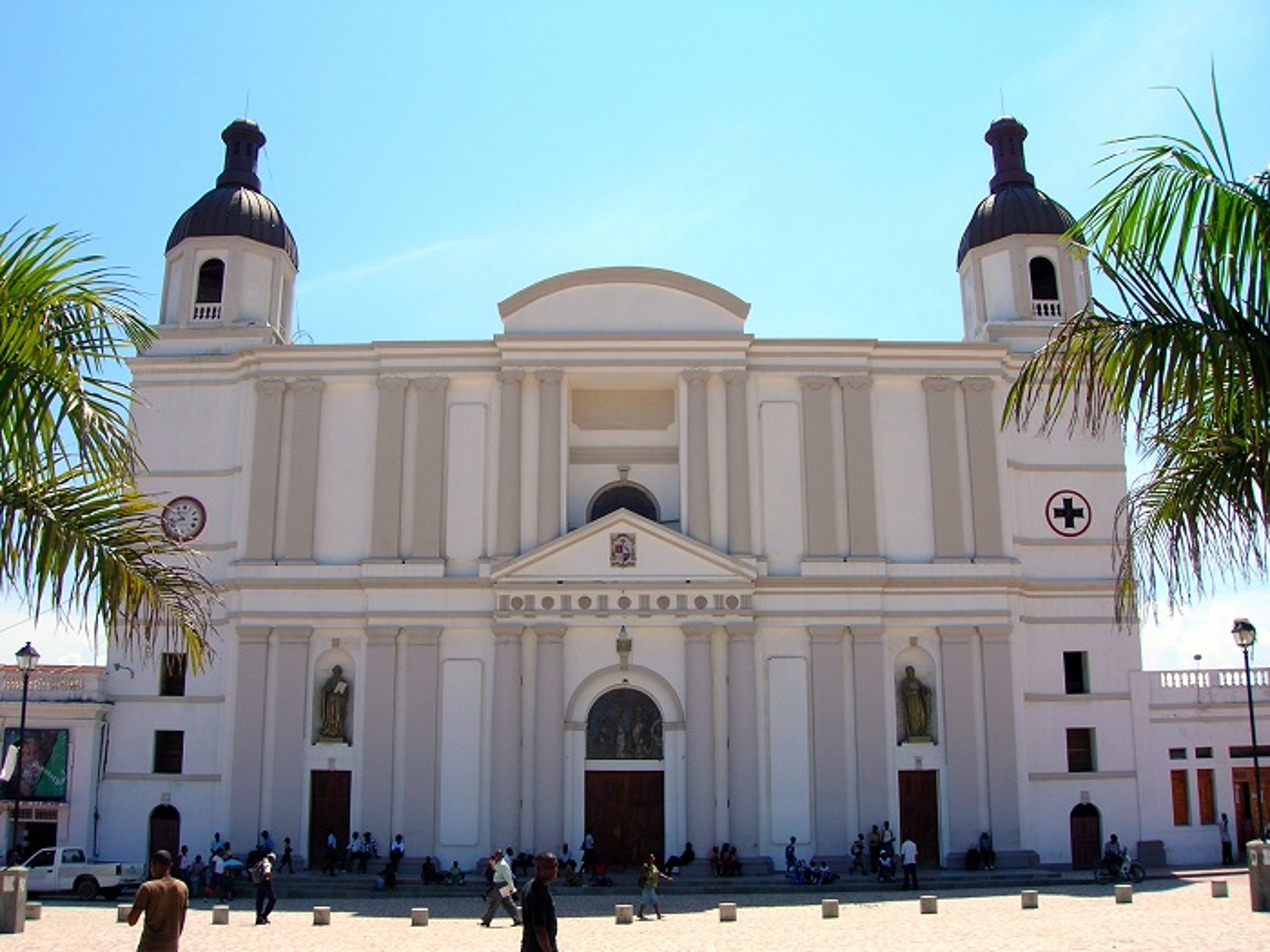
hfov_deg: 54.0
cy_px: 476
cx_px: 635
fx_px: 1247
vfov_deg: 41.8
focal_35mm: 34
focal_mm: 5.7
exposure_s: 1/336
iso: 50
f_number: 4.9
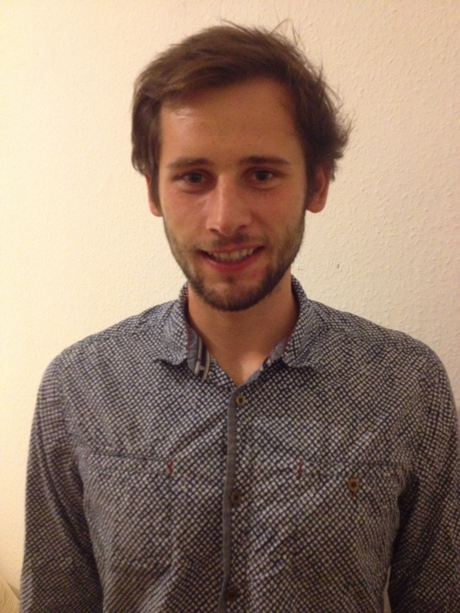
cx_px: 230
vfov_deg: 52.6
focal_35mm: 35
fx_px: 620
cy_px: 306
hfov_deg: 40.7
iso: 400
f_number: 2.4
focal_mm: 4.28
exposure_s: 1/15
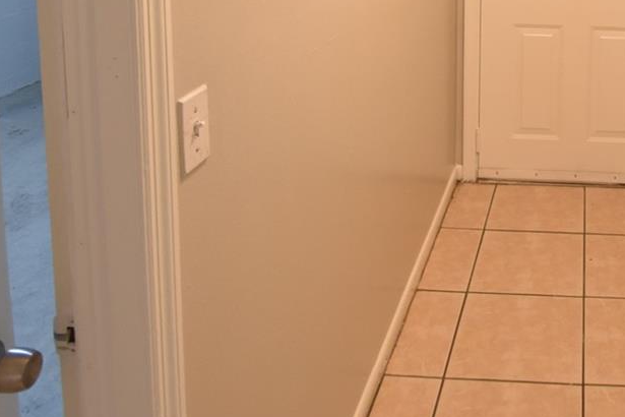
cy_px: -69
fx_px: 677
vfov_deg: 29.8
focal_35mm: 39
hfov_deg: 44.9
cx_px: 566
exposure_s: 1/20
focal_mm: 10
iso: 800
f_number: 3.5
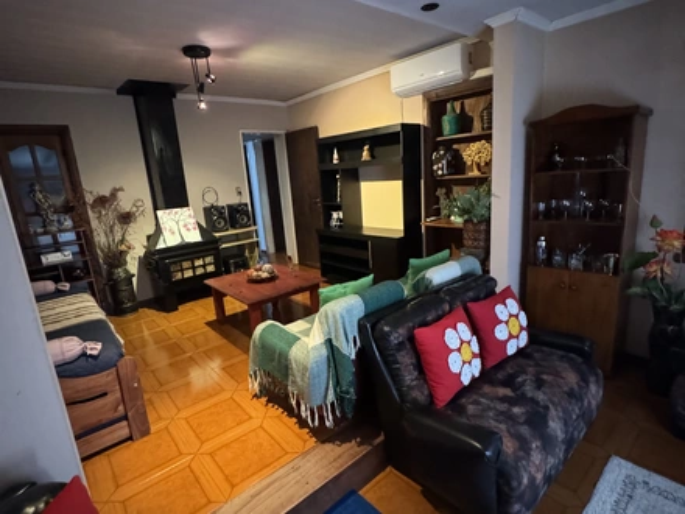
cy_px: 257
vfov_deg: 85.7
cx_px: 342
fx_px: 277
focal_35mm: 14
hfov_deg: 102.1
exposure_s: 1/33
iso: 1250
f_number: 2.2
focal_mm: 2.22
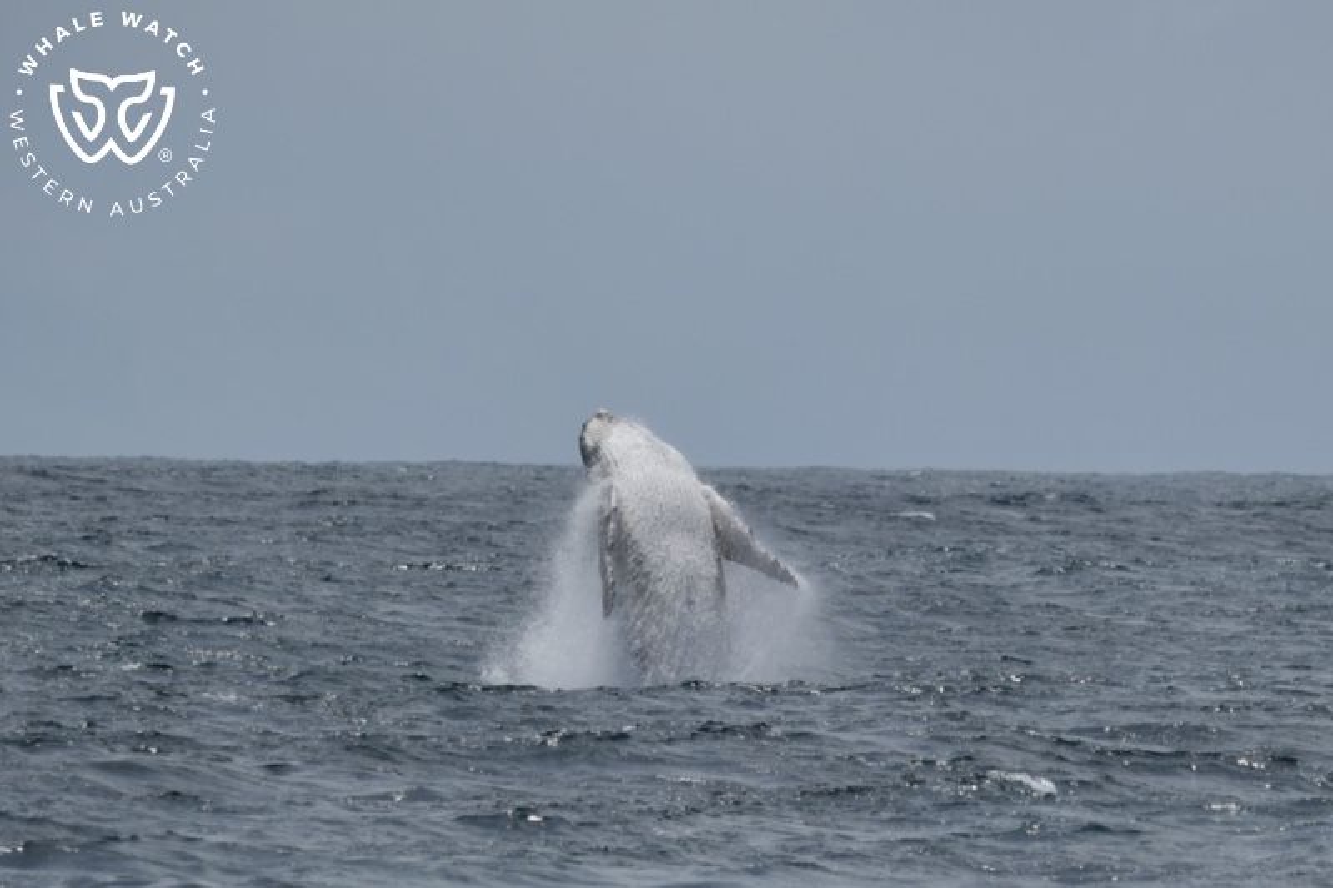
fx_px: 12586
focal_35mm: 340
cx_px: 666
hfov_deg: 6.1
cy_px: 444
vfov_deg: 4.0
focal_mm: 340
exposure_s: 1/8000
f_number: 6
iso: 450
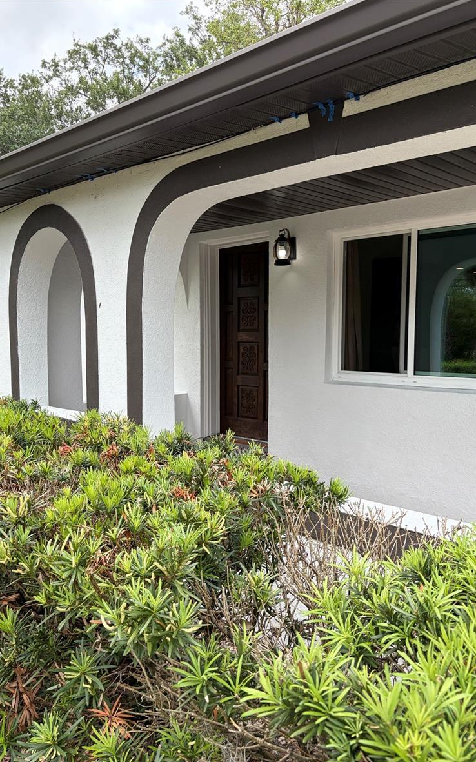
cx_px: 270
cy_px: 385
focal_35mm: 28
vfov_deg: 66.5
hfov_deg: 44.4
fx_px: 581
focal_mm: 5.96
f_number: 1.6
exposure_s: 1/959
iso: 50
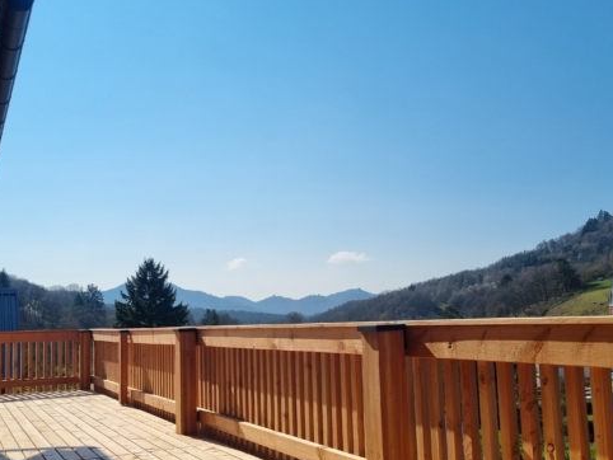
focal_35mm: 38
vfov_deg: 37.6
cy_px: 271
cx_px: 278
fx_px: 673
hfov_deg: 48.9
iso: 50
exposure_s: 1/6128
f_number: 1.8
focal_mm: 5.4
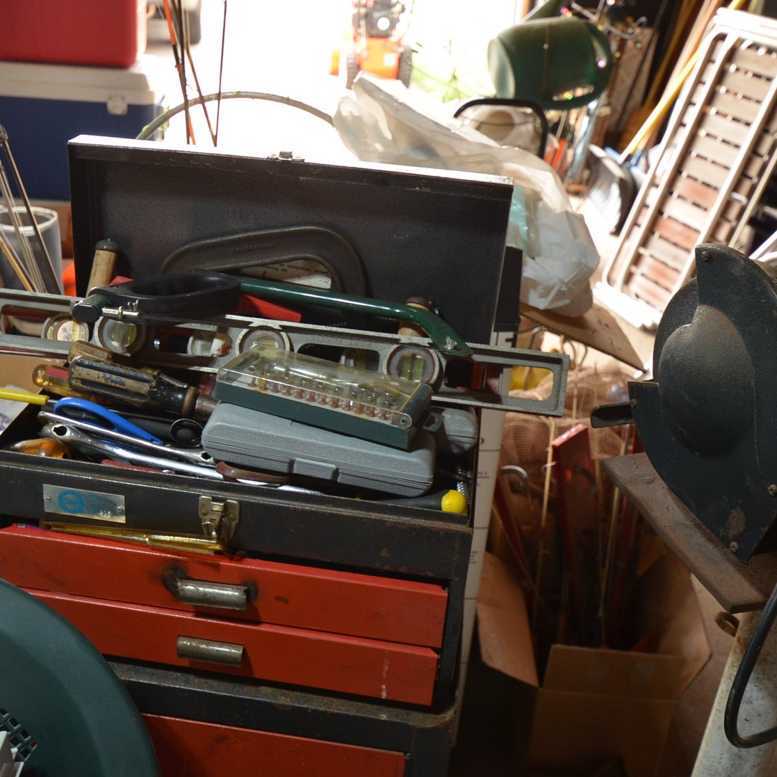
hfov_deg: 42.6
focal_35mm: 39
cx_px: 314
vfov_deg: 42.8
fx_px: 990
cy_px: 391
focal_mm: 20
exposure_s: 1/60
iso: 560
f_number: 4.5
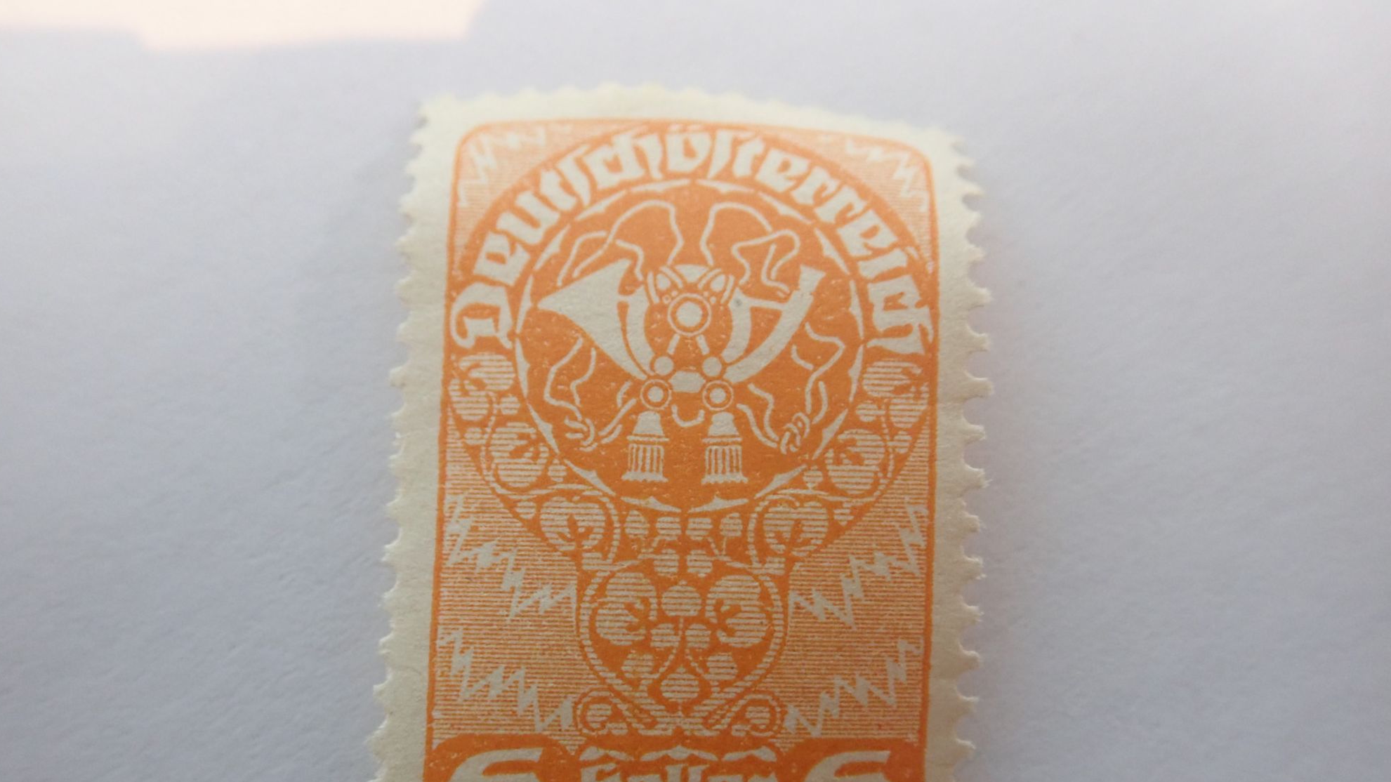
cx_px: 693
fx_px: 1217
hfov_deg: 59.5
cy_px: 515
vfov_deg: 35.3
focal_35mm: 33
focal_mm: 5.5
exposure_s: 1/80
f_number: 2.3
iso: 800
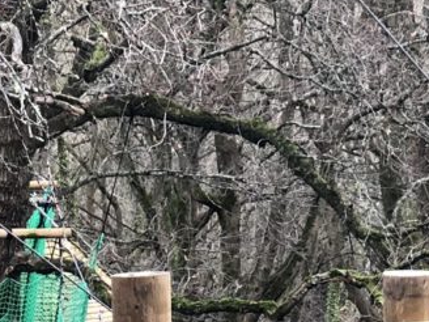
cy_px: 548
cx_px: 197
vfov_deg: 6.8
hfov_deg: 9.2
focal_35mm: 214
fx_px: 2652
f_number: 2.4
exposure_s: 1/60
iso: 32
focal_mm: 6
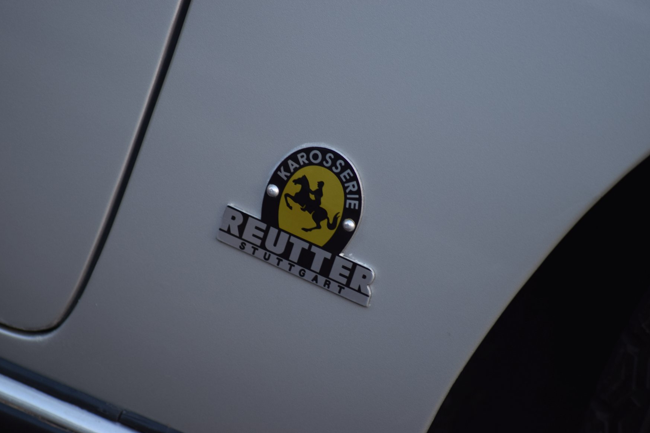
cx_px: 317
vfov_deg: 4.0
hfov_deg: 6.0
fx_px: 6156
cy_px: 211
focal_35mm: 341
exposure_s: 1/125
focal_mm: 220
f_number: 5
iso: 400
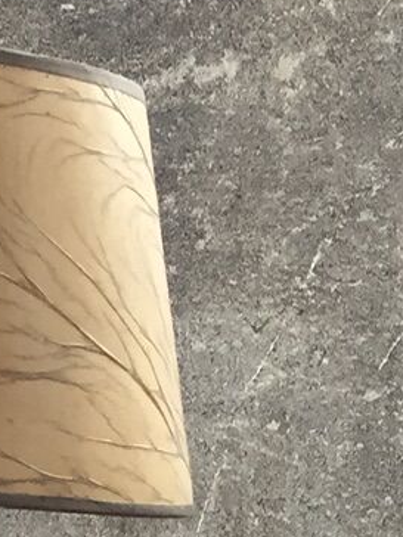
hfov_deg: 8.8
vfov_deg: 11.2
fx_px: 2530
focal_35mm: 163
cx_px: -258
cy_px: 1016
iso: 80
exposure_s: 1/33
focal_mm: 4.15
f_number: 2.2
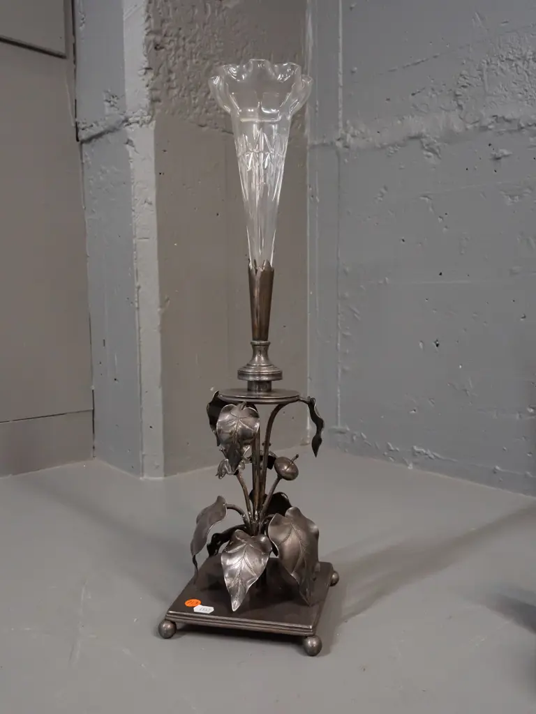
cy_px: 357
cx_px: 268
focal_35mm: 32
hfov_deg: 44.2
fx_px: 661
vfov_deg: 56.8
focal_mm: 16
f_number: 5.6
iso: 3200
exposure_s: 1/100
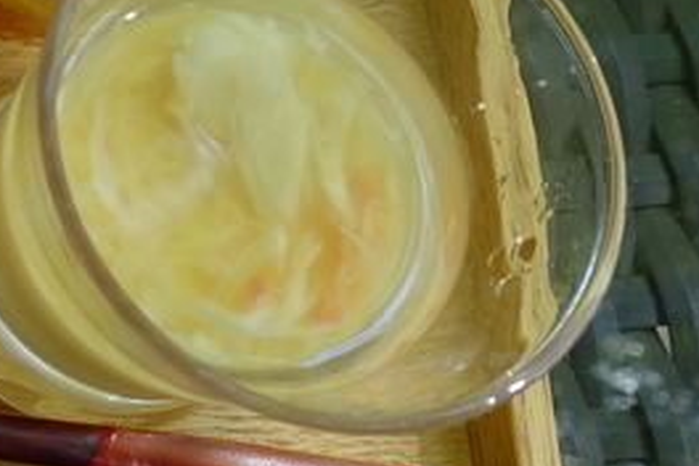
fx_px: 2116
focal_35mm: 109
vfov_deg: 12.5
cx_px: -739
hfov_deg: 14.9
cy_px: 98
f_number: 4
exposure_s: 1/80
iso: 200
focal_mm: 8.8
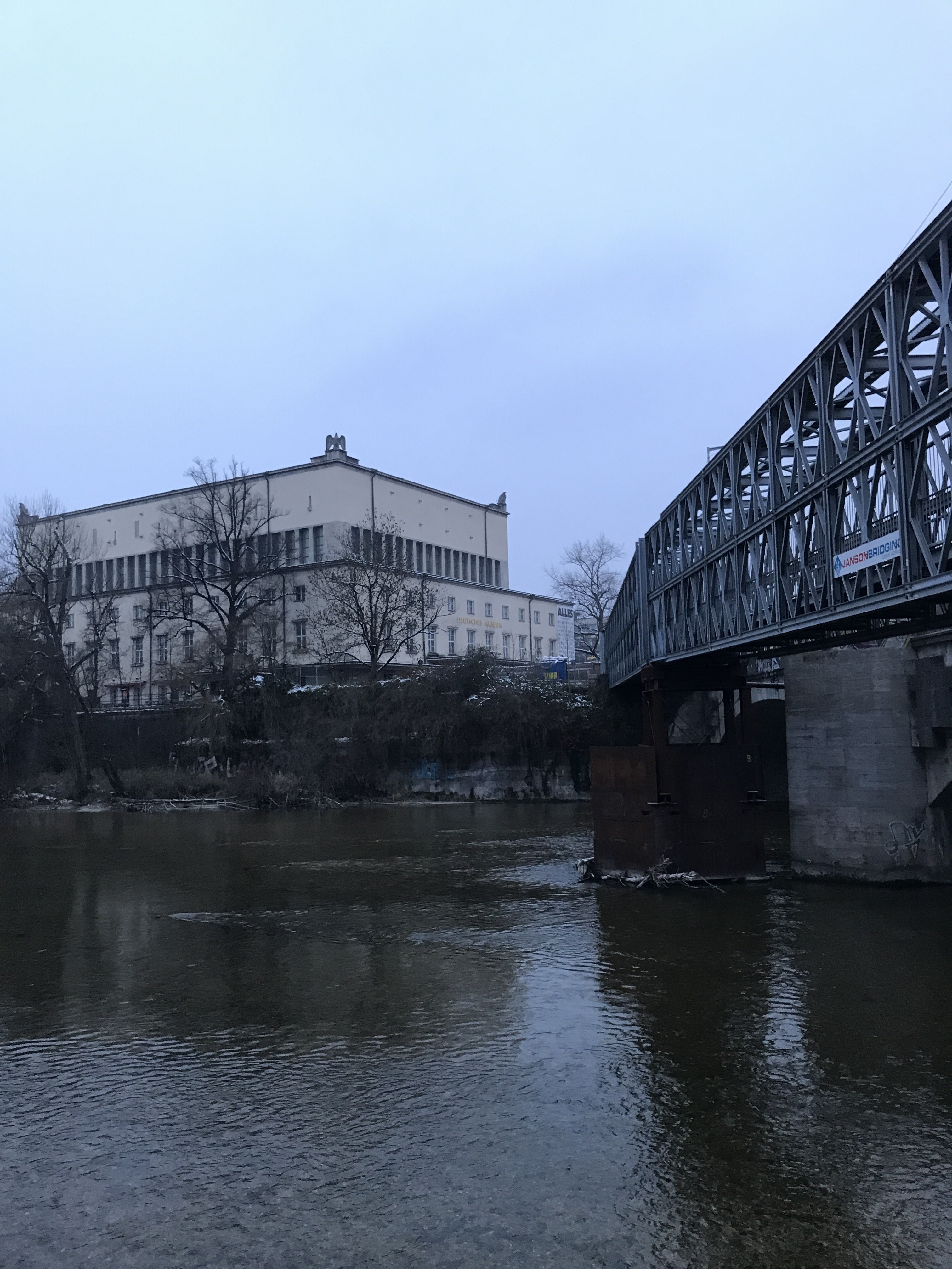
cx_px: 476
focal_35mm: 28
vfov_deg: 63.4
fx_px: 1027
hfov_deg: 49.7
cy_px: 634
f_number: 1.8
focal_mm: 3.99
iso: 40
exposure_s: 1/17
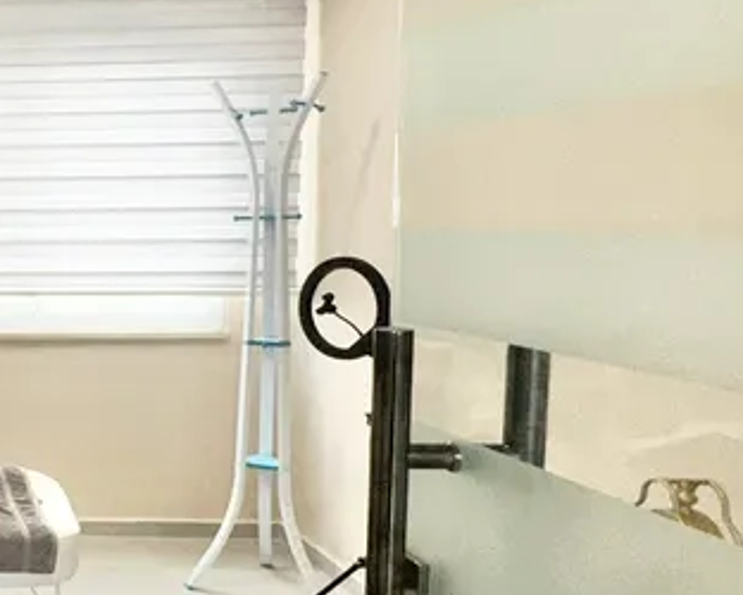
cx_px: -245
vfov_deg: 35.7
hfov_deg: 32.1
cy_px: 298
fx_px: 924
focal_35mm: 42
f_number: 2.2
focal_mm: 2.22
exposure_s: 1/122
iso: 32
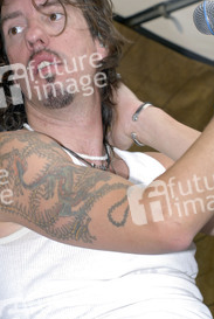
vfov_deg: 13.3
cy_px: 139
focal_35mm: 154
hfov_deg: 8.9
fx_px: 1368
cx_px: 82
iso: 400
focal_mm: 70
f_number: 9
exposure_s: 1/80
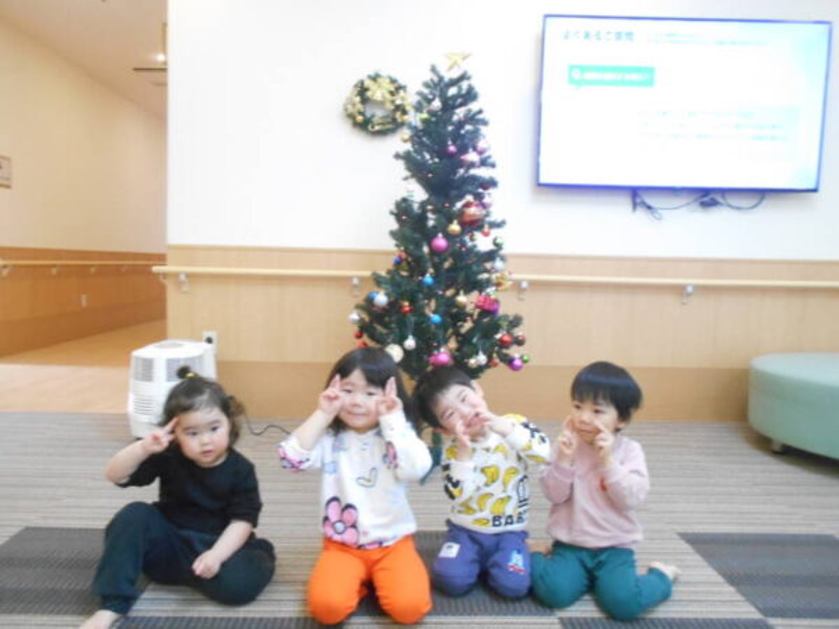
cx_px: 420
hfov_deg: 67.3
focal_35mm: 26
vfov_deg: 53.1
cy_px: 314
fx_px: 630
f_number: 3.2
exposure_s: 1/25
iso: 800
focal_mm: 4.6
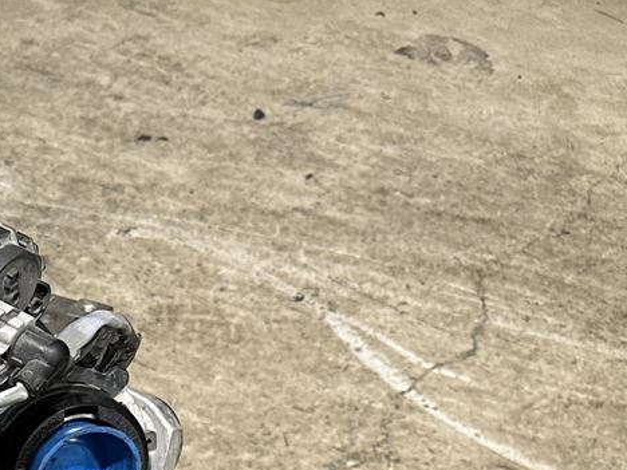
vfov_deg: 13.0
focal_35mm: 105
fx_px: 1902
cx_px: -456
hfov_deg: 16.2
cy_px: 801
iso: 125
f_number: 1.78
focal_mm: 6.86
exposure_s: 1/50
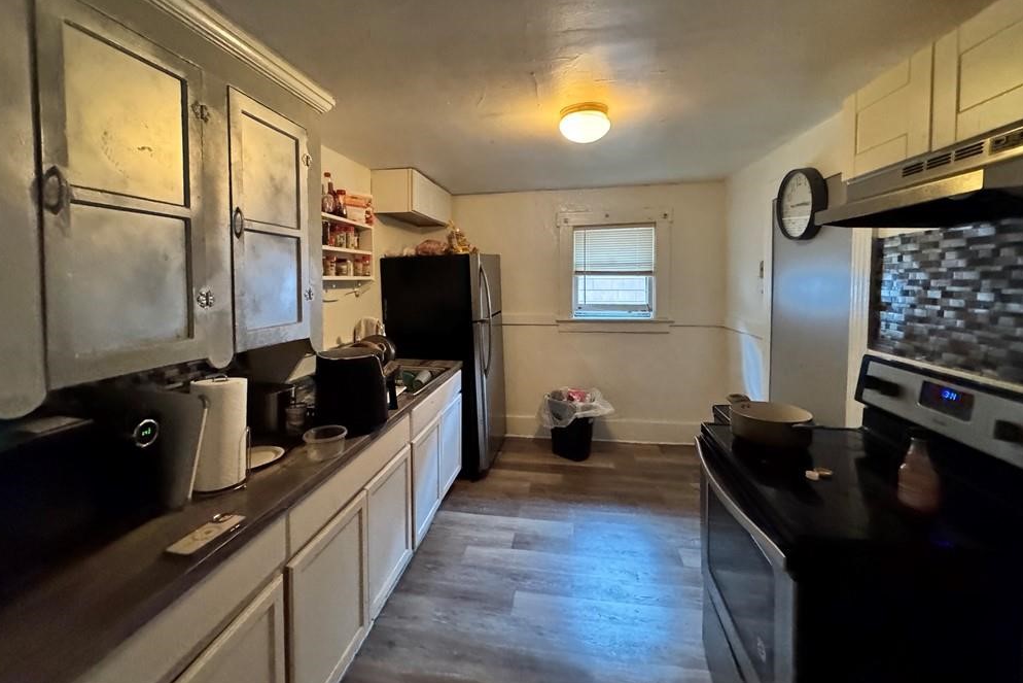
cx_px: 502
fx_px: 426
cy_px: 294
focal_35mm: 15
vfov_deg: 76.9
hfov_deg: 100.4
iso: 1250
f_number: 2.2
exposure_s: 1/40
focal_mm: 2.22
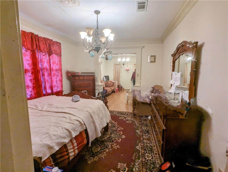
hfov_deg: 94.4
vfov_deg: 78.2
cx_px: 114
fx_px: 105
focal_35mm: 16
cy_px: 86
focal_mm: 2.35
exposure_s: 1/40
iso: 115
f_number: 2.2
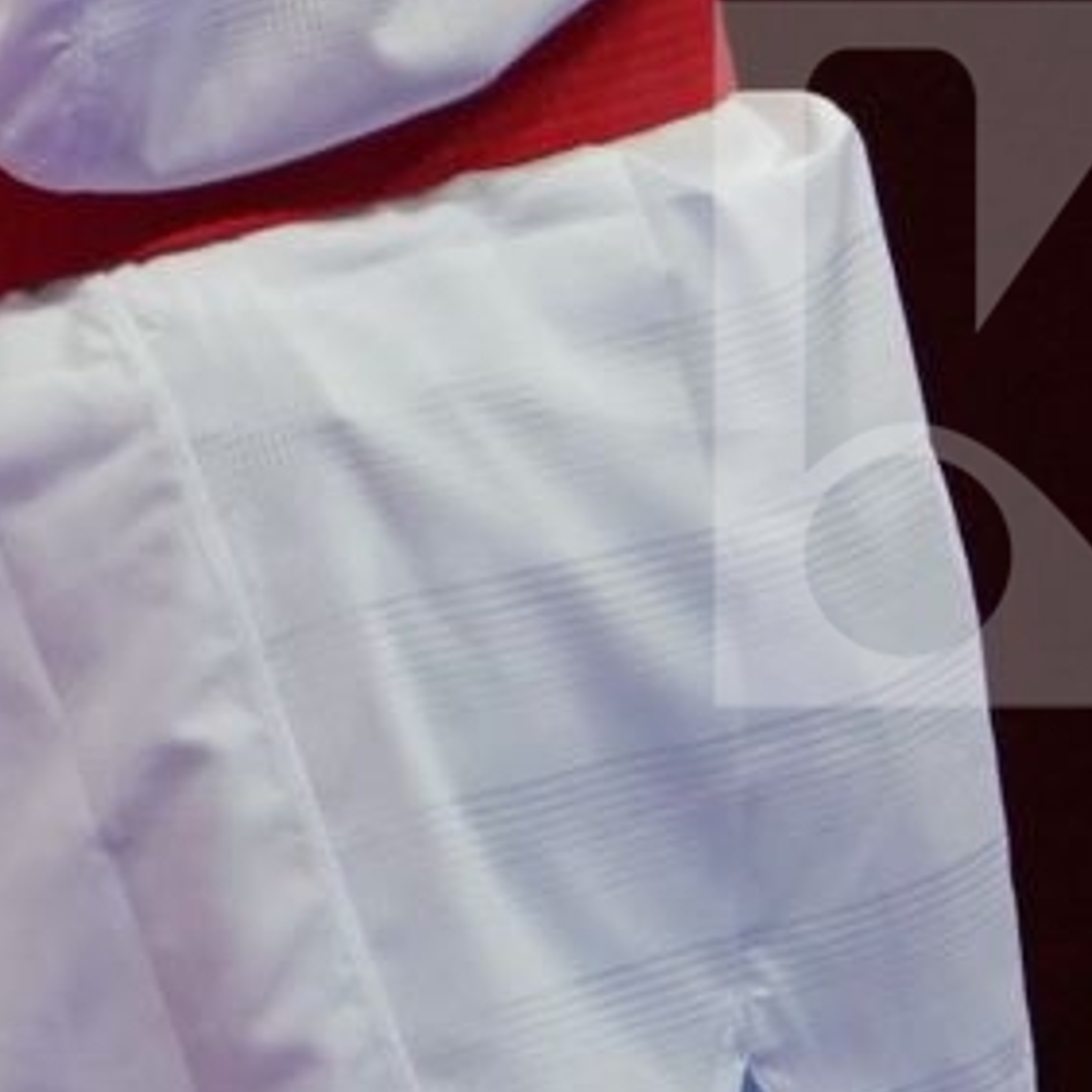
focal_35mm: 2276
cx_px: -1549
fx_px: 81231
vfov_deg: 0.8
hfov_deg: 0.8
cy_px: -1022
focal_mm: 280
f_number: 4
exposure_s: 1/1000
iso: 1600
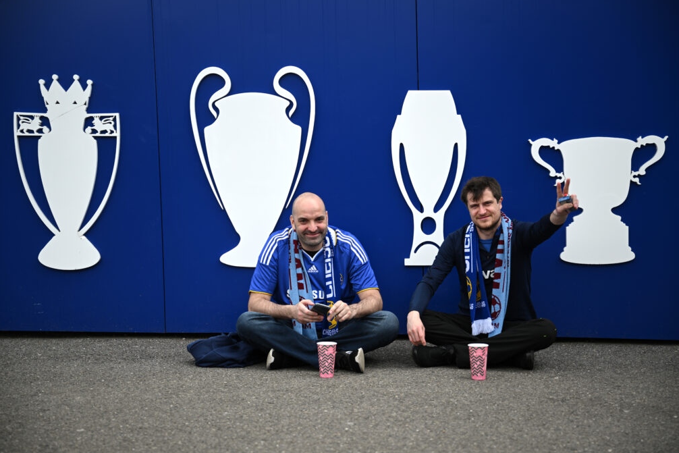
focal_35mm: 57
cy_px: 224
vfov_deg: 23.8
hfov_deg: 35.0
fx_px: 1075
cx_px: 340
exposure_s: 1/640
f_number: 2.8
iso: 100
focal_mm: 56
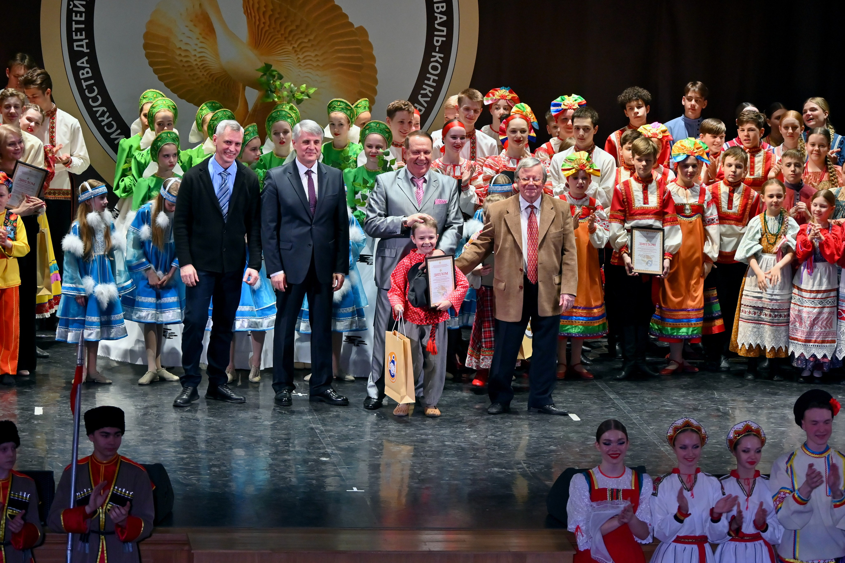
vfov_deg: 9.5
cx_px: 422
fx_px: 3380
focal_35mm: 144
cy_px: 282
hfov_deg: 14.3
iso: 800
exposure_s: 1/180
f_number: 5.6
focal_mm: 96
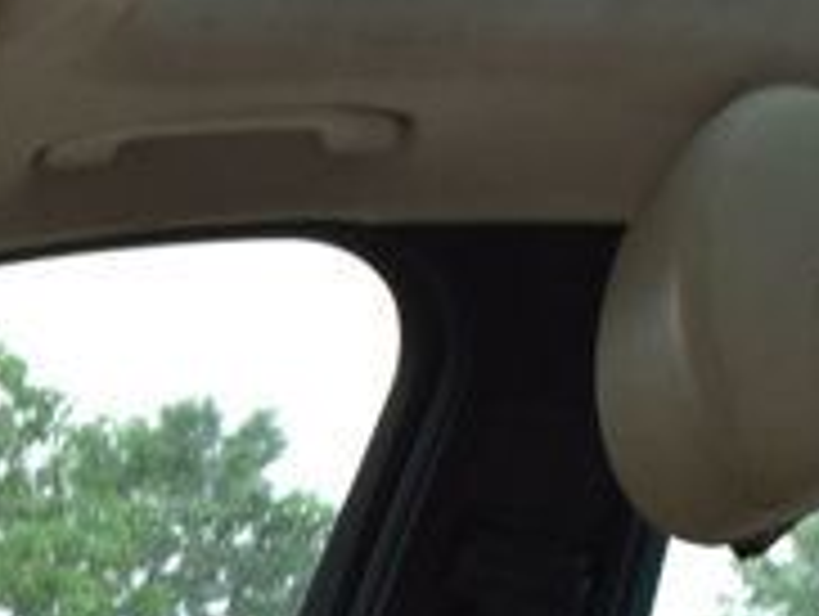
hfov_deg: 11.4
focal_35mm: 162
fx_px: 3838
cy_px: 1097
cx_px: -603
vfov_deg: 8.8
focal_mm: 20
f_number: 8
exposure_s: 1/50
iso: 400
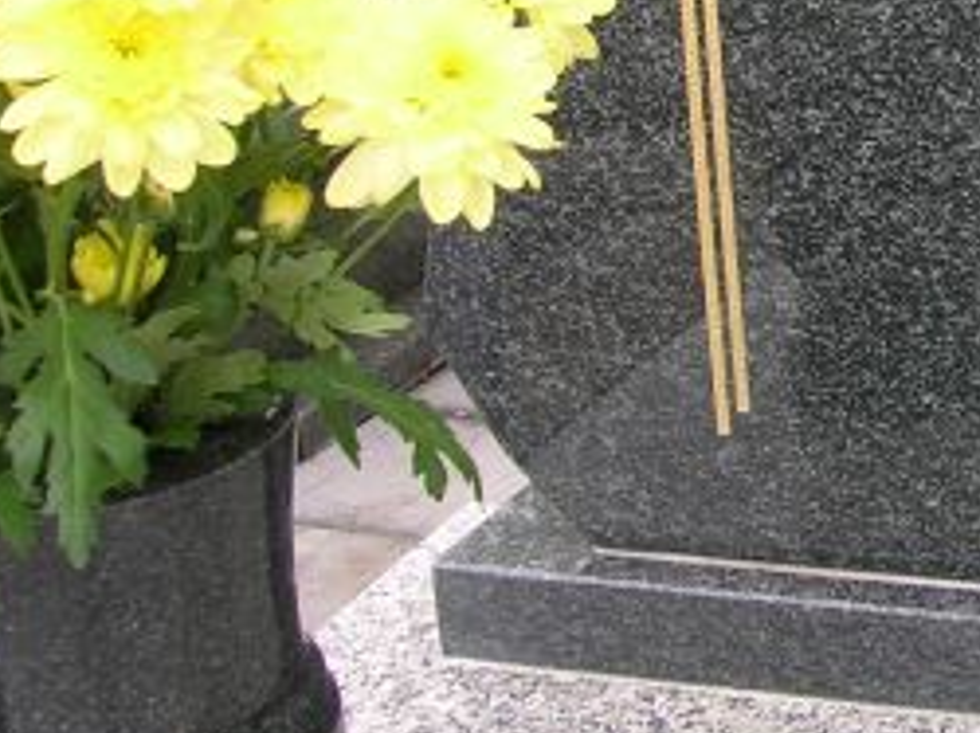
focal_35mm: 87
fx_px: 2461
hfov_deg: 20.7
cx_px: 1235
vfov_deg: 16.5
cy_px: -29
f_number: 4.9
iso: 50
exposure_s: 1/80
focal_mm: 5.7
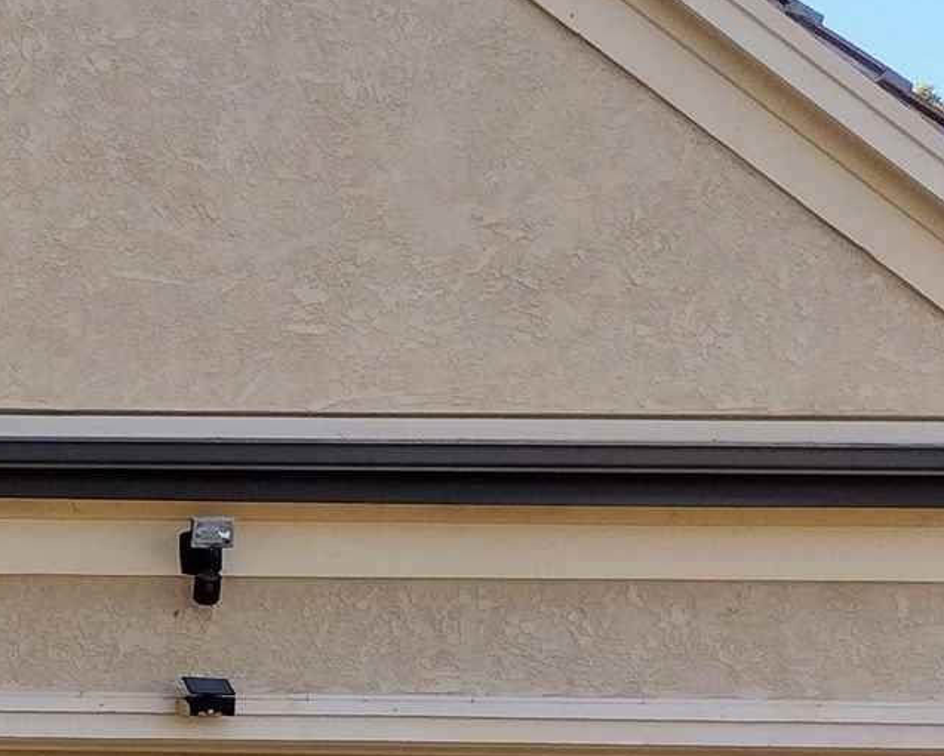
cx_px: -655
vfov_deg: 12.1
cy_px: 609
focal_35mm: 127
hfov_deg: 13.8
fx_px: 3549
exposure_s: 1/731
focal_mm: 4.71
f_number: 1.7
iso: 100
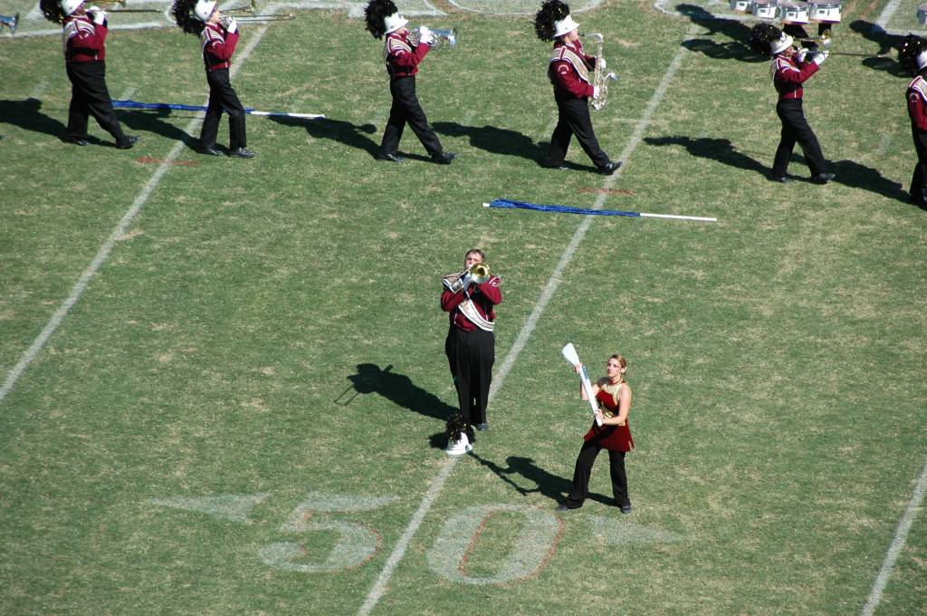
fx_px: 7715
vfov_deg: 4.6
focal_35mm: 300
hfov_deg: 6.9
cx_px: 464
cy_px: 308
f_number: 6.3
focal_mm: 200
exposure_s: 1/640
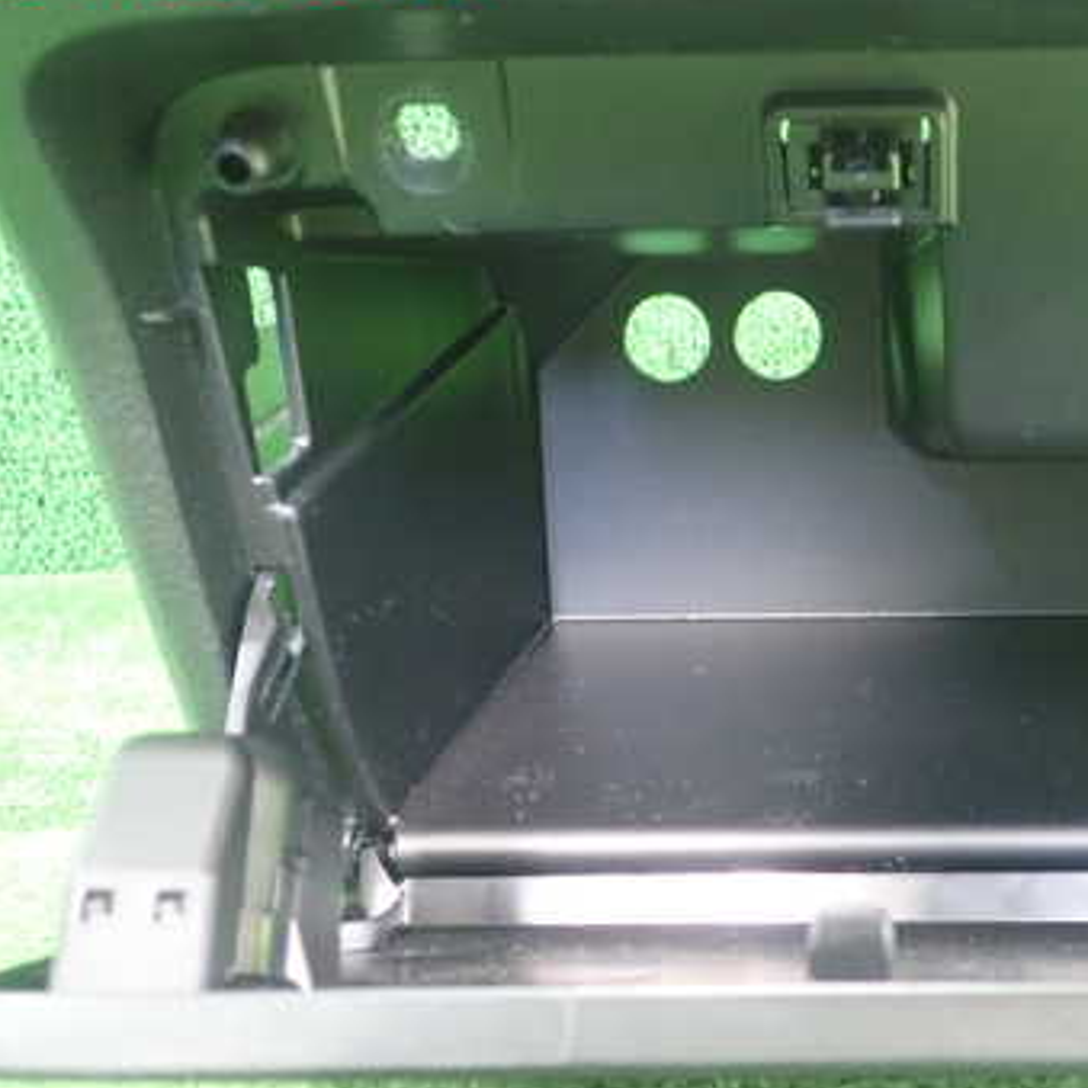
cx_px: 854
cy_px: 655
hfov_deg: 35.0
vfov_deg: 35.9
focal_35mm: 47
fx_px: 1671
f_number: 2.3
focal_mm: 5.5
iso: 800
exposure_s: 1/40
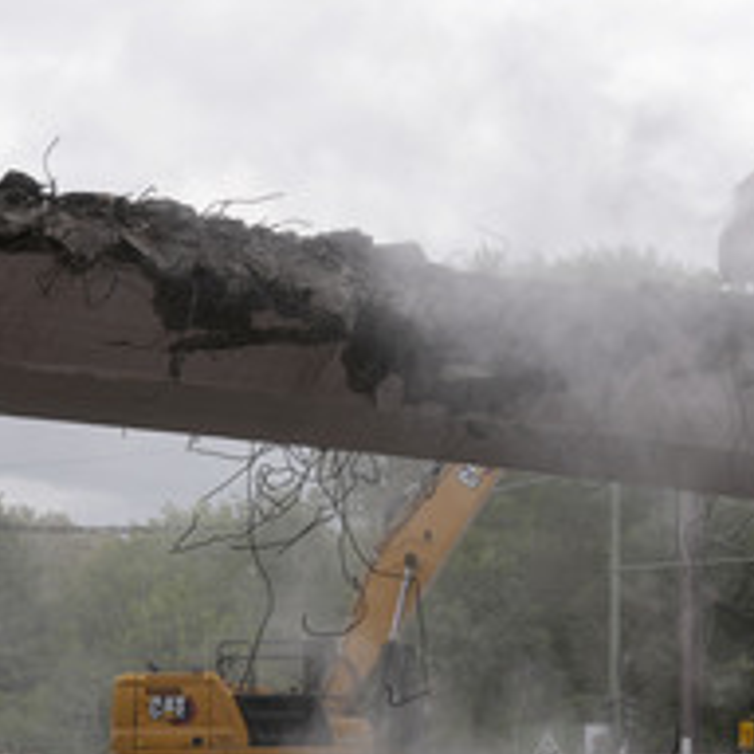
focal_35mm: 90
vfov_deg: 19.3
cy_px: 416
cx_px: 410
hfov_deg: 19.3
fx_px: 2218
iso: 100
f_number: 6.3
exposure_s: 1/320
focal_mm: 30
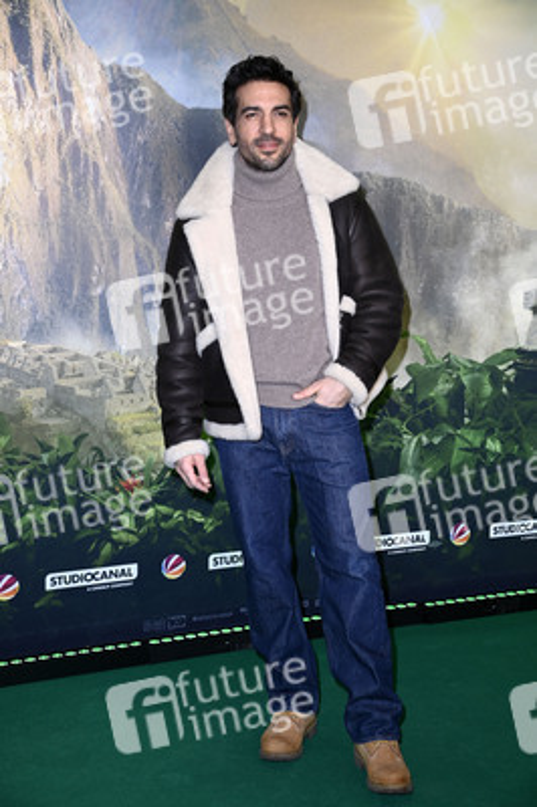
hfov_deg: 23.3
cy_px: 404
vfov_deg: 34.5
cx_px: 268
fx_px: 1300
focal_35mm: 58
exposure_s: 1/250
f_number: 5
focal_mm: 58
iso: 500
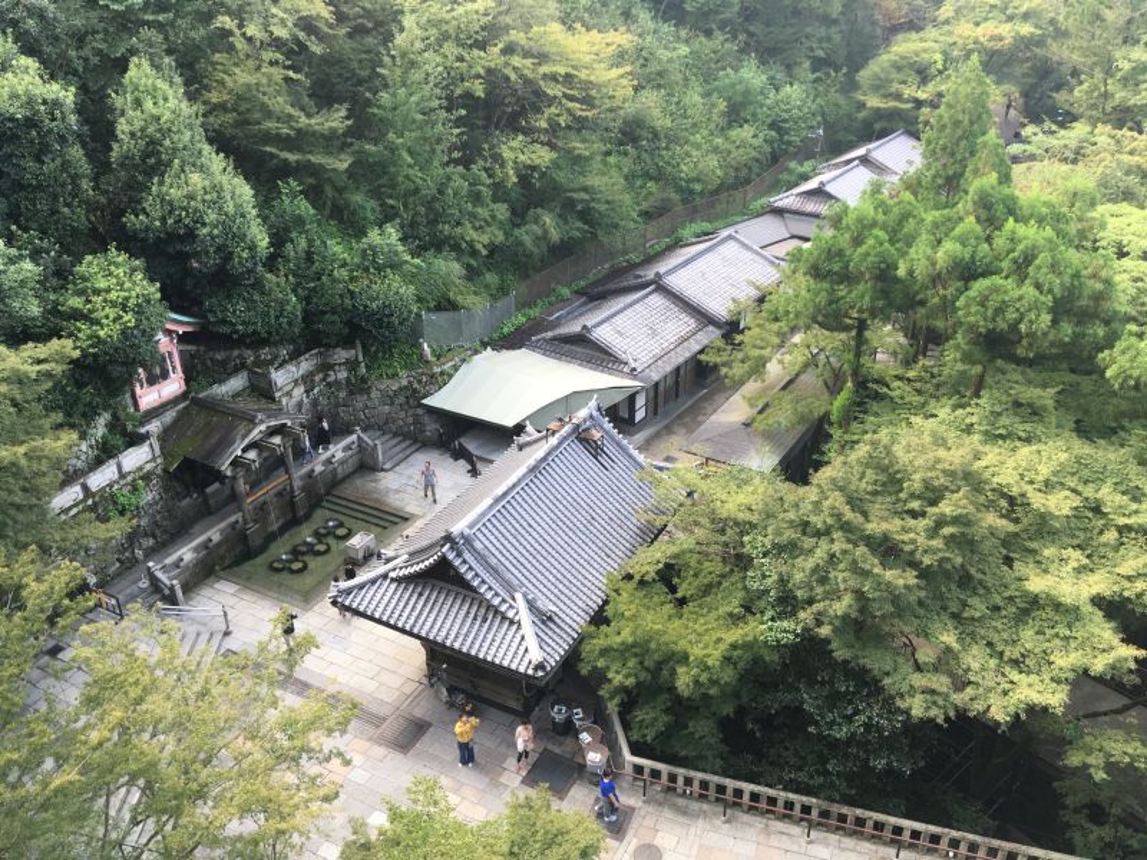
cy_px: 430
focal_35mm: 29
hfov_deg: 61.7
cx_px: 574
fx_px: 961
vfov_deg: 48.2
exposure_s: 1/120
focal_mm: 4.15
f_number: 2.2
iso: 40
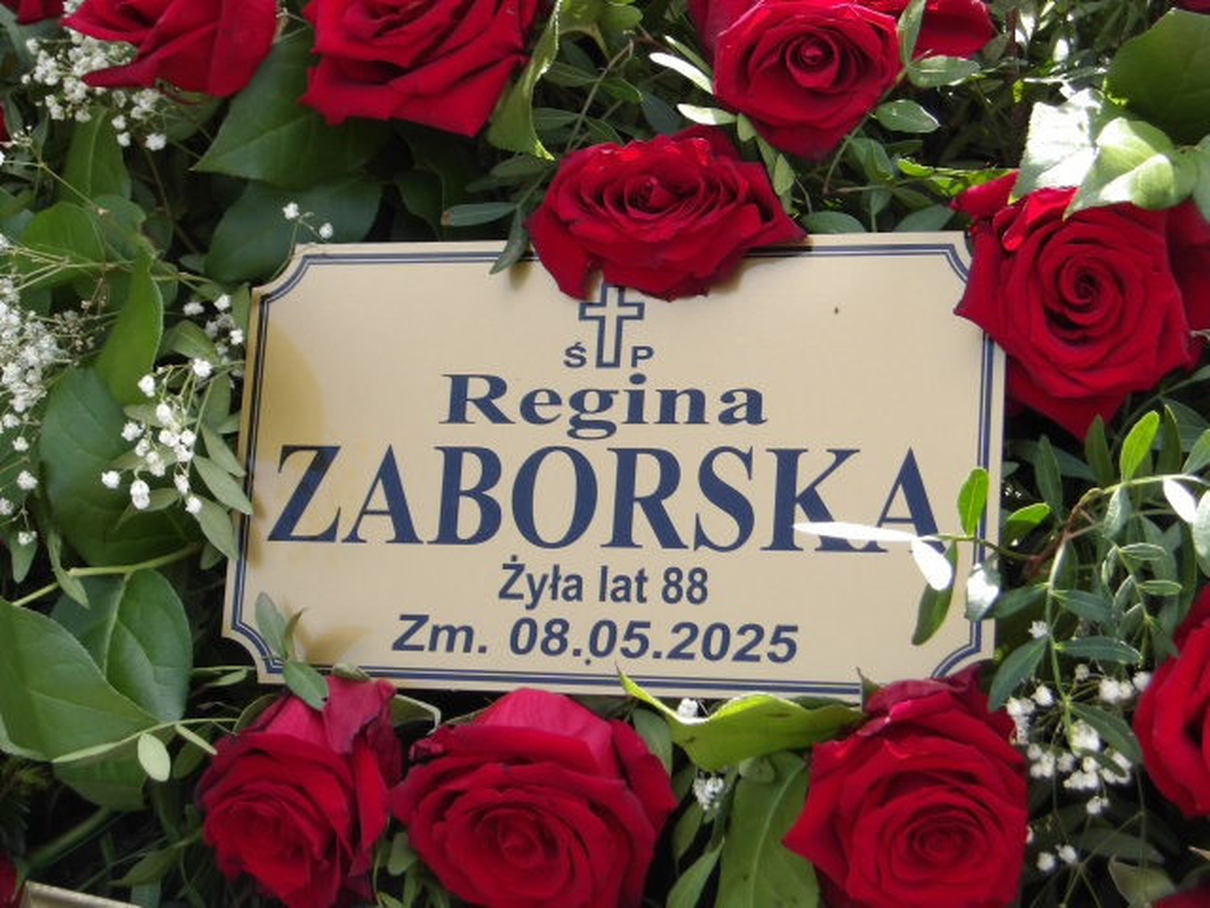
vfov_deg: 17.0
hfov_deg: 22.5
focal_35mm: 87
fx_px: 3041
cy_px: 454
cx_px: 605
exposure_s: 1/97
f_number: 5.6
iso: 100
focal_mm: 15.6
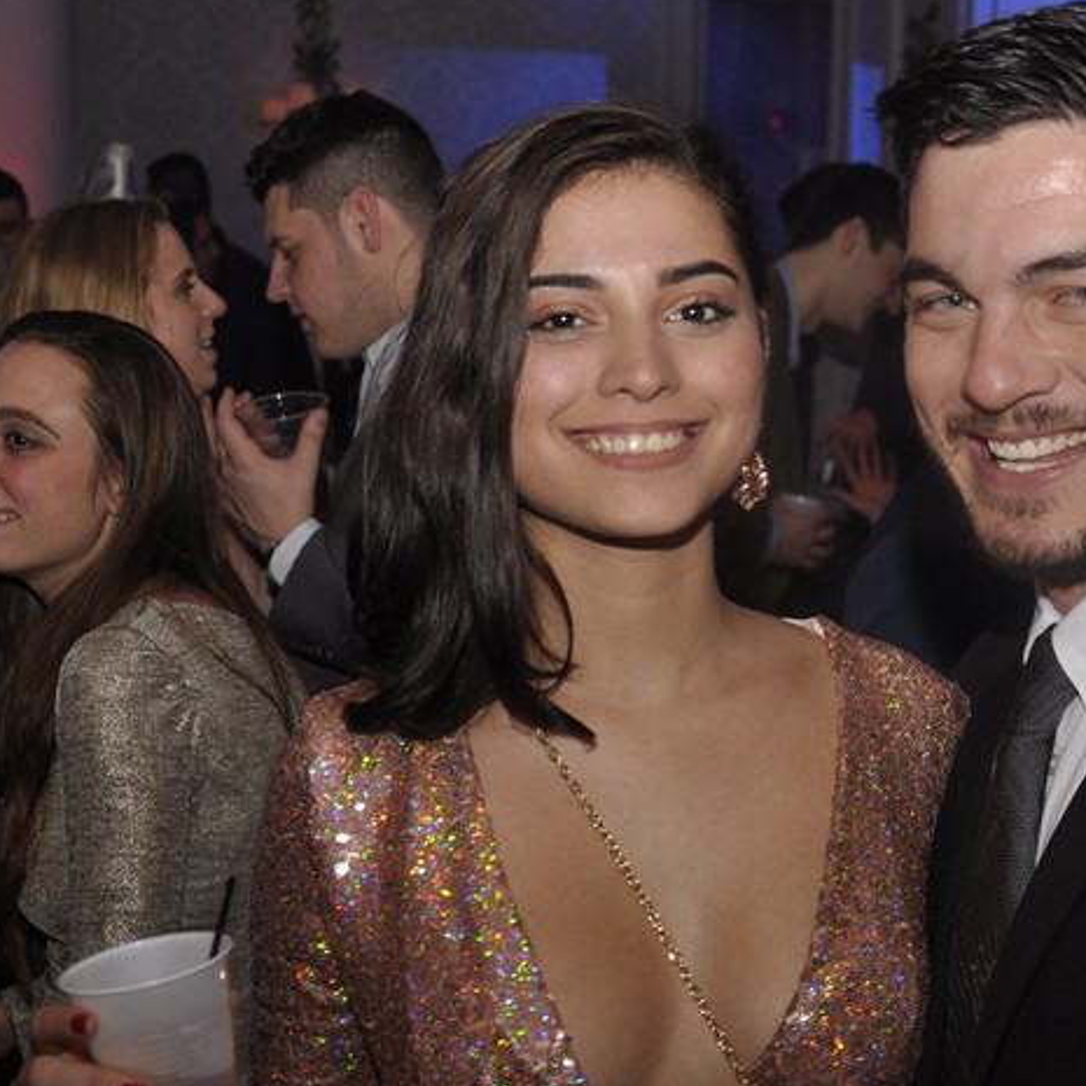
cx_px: 745
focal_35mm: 93
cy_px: 614
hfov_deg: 18.6
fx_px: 3301
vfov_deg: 18.7
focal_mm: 34
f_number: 5
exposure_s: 1/60
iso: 400
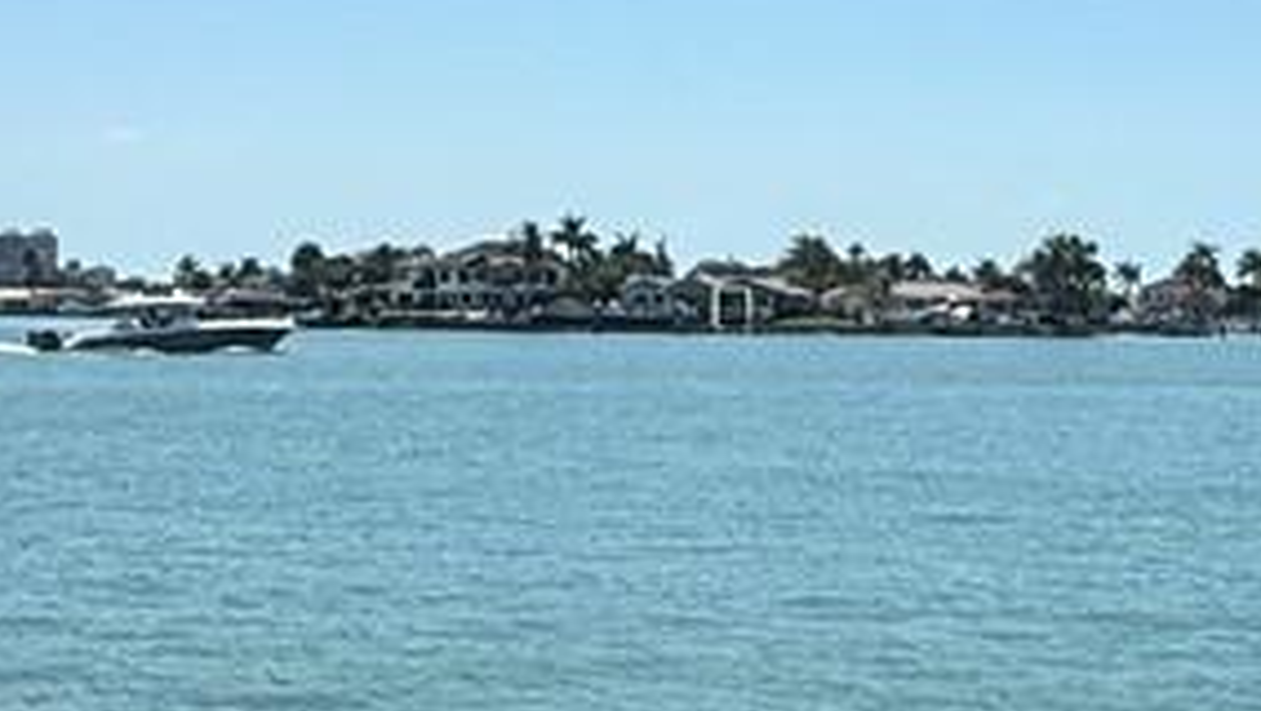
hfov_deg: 24.7
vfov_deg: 14.1
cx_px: 697
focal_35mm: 86
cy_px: 289
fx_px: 2877
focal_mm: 2.22
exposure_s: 1/4425
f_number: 2.2
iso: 50
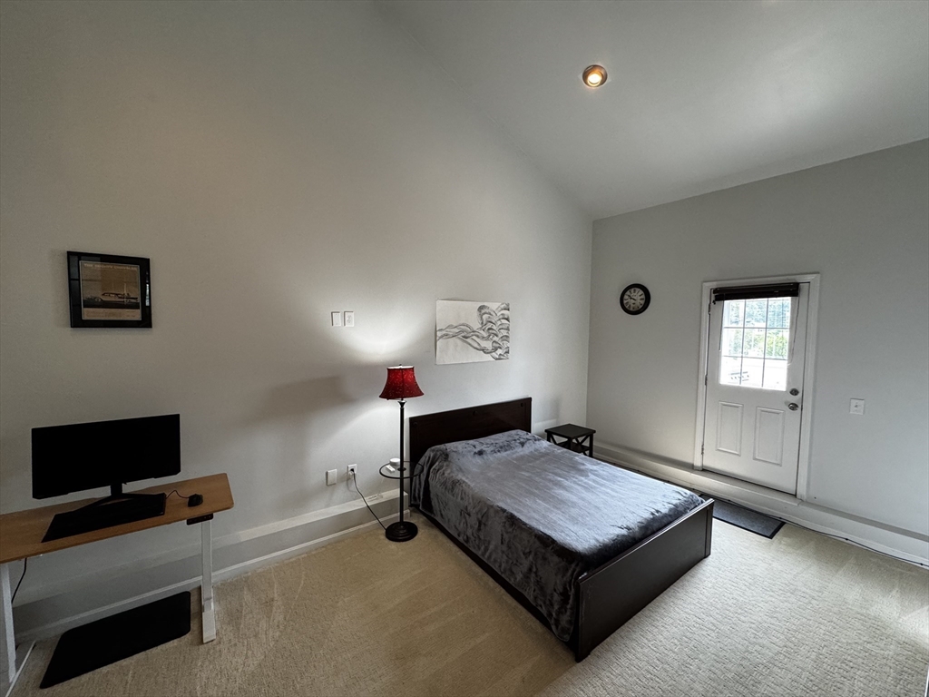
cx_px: 464
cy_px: 348
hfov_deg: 102.1
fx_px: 376
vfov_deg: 85.7
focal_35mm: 14
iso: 250
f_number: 2.2
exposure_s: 1/120
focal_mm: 2.22
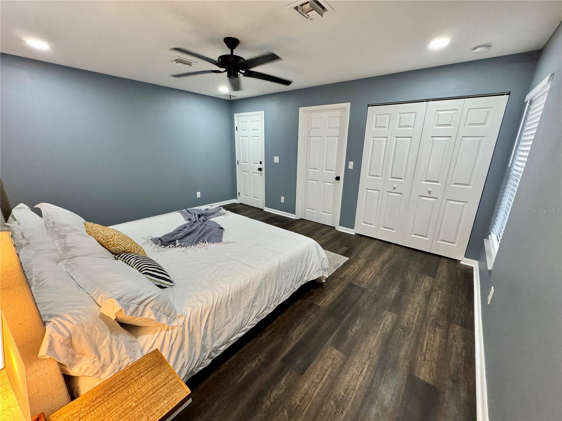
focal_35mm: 14
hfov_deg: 102.1
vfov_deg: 85.7
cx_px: 281
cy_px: 210
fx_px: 227
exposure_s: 1/120
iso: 320
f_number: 2.2
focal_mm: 2.22
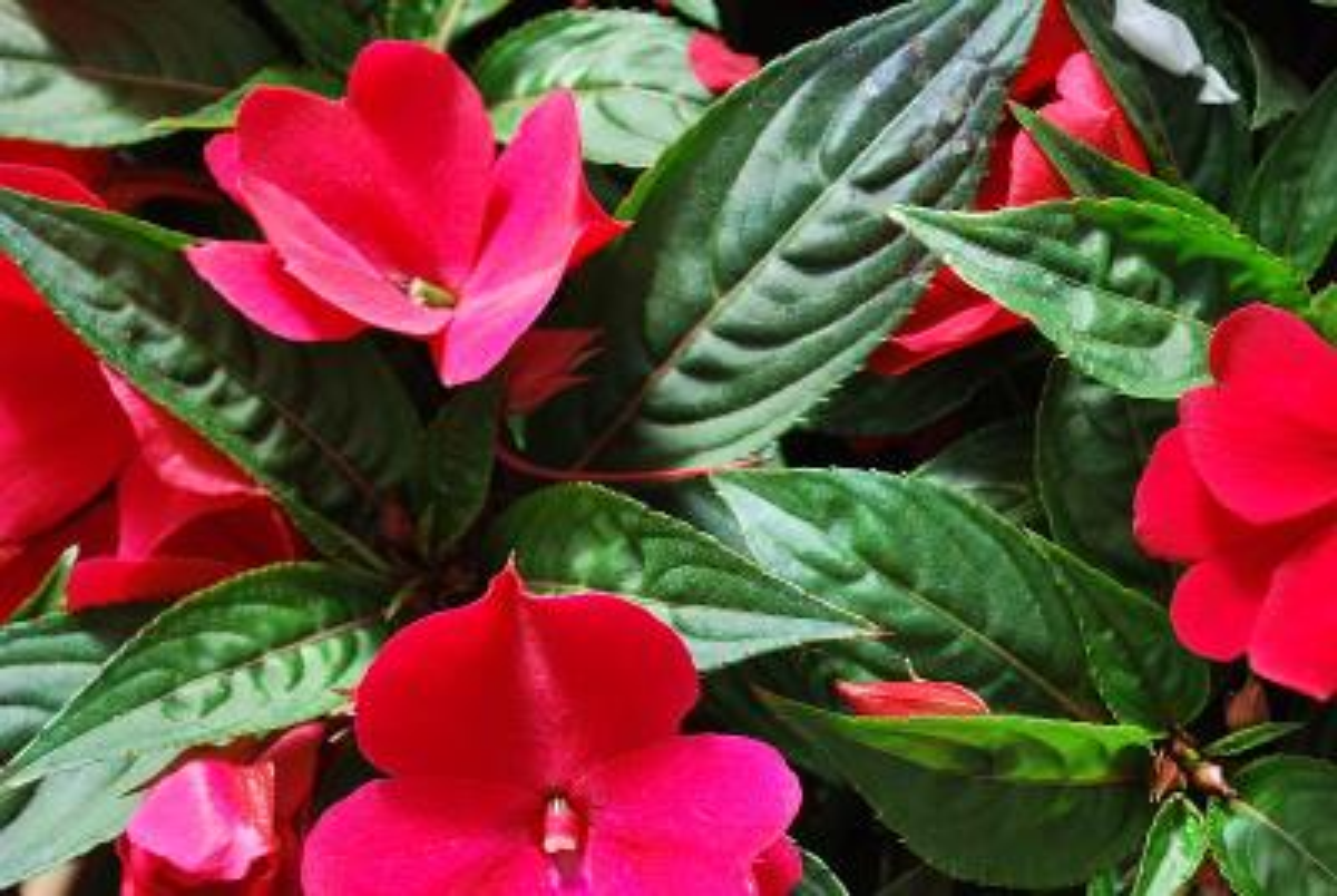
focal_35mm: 60
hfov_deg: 33.4
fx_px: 2232
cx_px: 668
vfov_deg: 22.7
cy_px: 448
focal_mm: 40
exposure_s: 1/60
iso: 110
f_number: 8
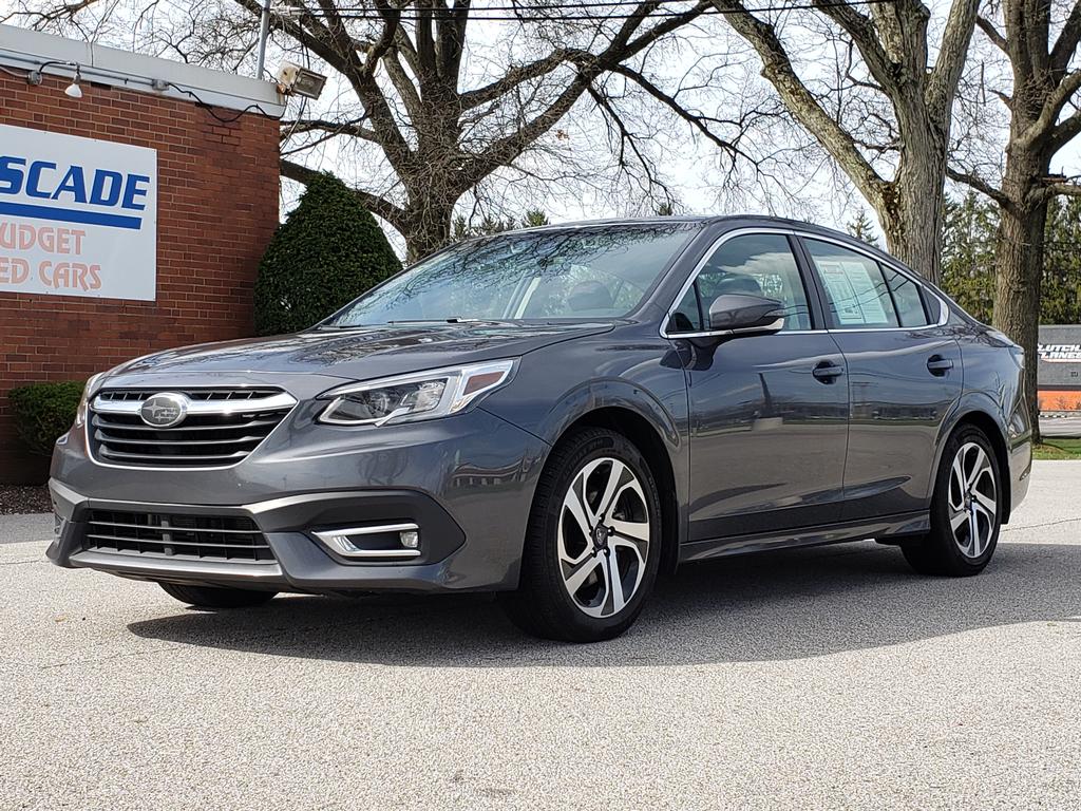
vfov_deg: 53.1
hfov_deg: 67.3
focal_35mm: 26
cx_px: 540
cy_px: 406
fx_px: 812
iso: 50
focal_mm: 4.3
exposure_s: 1/859
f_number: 2.4
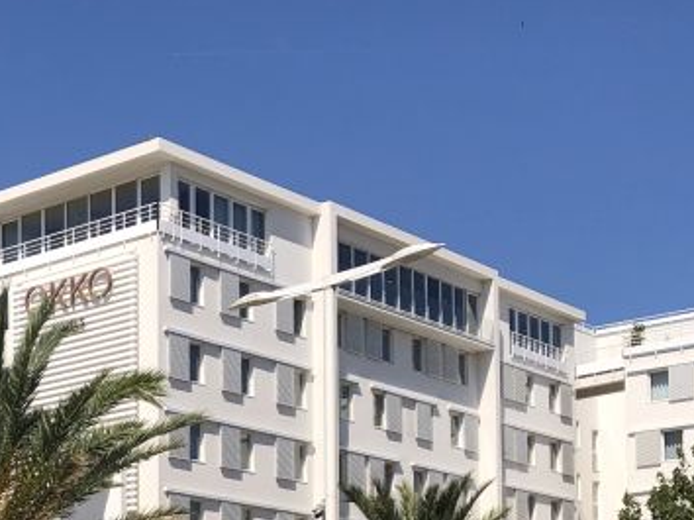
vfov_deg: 17.1
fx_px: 1623
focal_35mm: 81
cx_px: -22
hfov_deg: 23.0
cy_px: 681
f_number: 1.8
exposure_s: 1/2667
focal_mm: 4
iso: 20
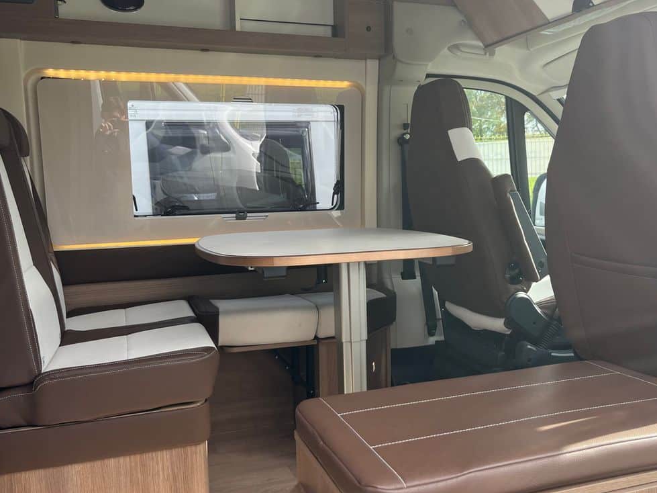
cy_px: 246
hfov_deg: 53.8
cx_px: 365
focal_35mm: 34
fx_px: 645
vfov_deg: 41.8
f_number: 1.6
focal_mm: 5.1
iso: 50
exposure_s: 1/484
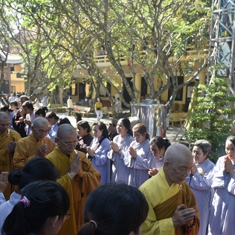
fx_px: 323
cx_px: 118
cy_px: 158
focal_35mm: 42
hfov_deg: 40.0
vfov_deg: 39.5
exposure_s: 1/125
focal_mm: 24
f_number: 5.6
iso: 100
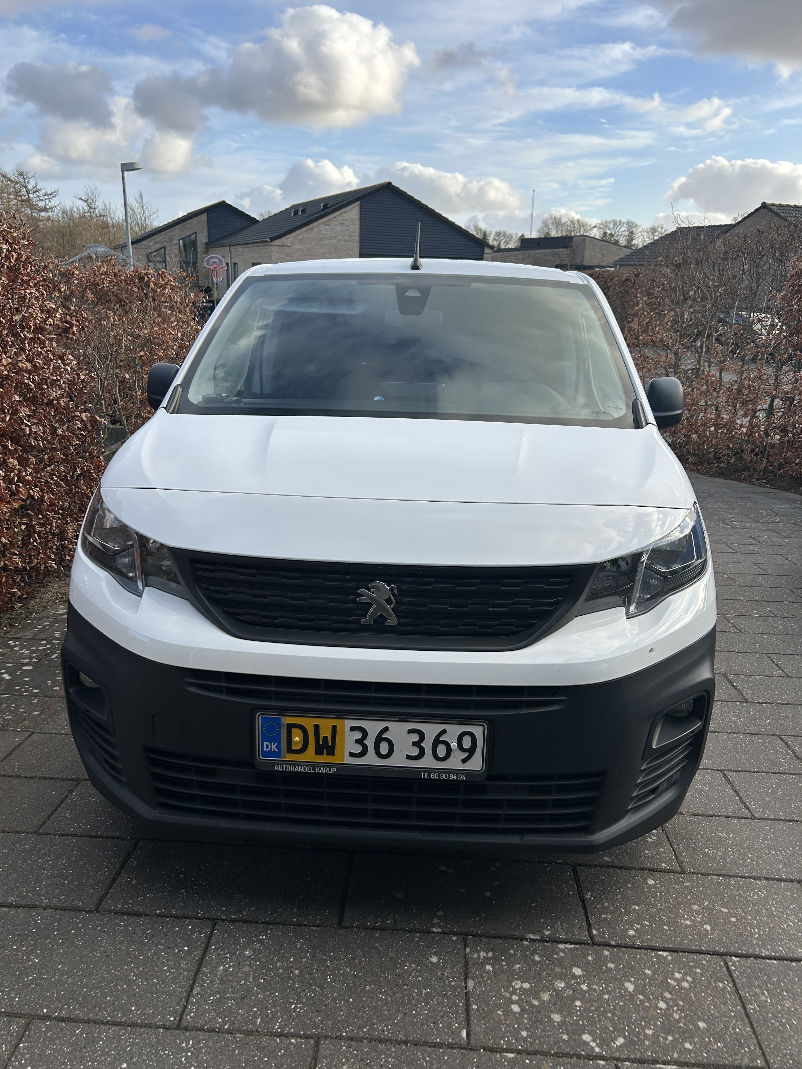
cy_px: 534
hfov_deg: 53.1
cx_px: 401
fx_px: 803
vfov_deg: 67.3
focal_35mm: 26
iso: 50
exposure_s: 1/1431
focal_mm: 5.7
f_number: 1.5
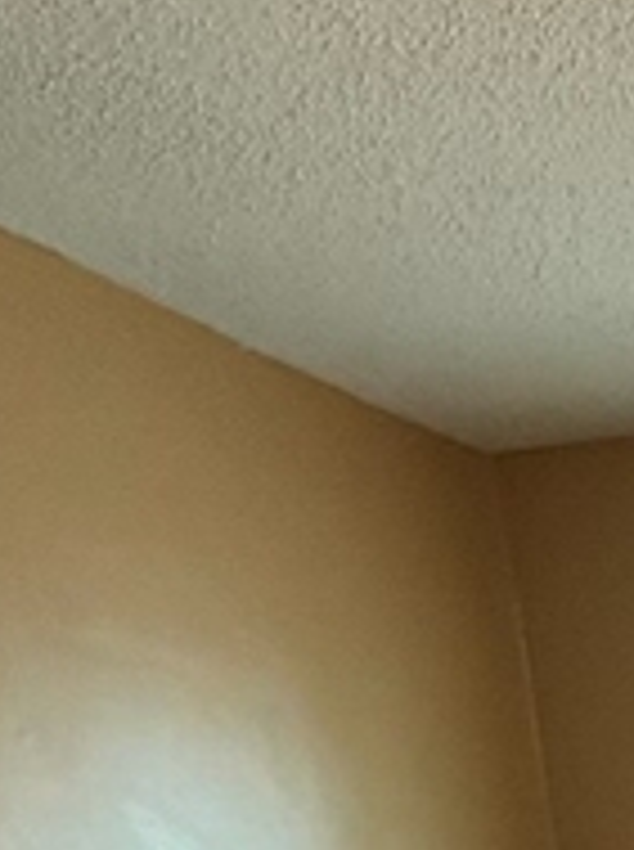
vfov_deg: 22.4
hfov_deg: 19.3
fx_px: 1397
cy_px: 1480
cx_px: 1138
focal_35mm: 57
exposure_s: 1/60
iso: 320
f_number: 2.2
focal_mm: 2.22
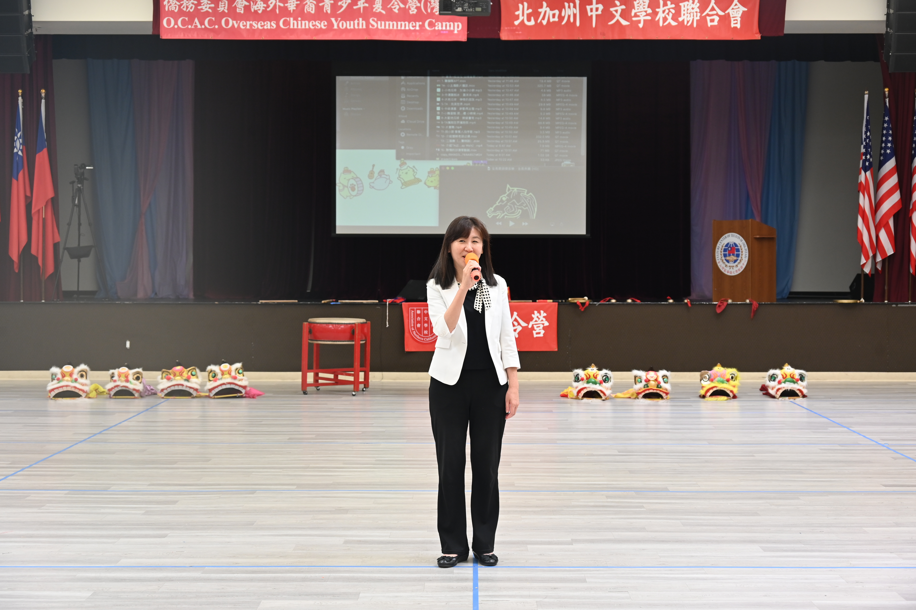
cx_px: 458
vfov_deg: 24.6
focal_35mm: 55
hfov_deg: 36.3
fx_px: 1399
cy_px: 305
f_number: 5.6
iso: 900
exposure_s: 1/125
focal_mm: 55
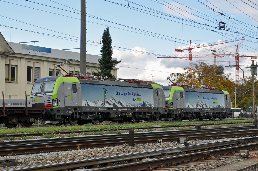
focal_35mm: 75
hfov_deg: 27.0
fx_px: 537
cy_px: 86
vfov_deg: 18.1
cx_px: 129
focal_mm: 50
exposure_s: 1/800
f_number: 5.6
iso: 400
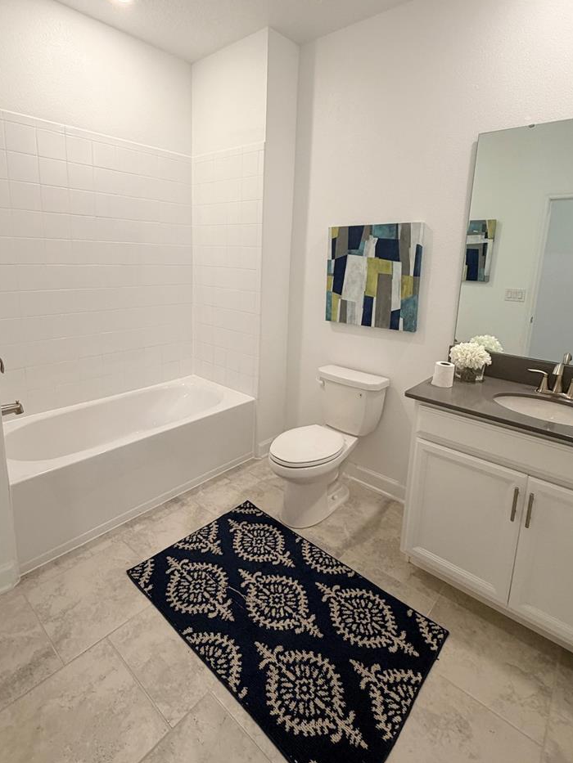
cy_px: 327
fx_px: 397
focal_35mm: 18
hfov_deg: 71.6
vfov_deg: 87.2
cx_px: 284
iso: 200
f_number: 2.2
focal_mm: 2.22
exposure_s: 1/120
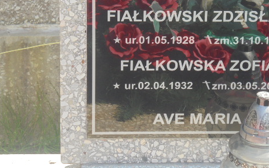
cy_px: 54
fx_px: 1005
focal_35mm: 137
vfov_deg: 9.6
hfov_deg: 15.2
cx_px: 174
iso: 100
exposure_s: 1/160
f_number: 4.7
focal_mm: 16.9
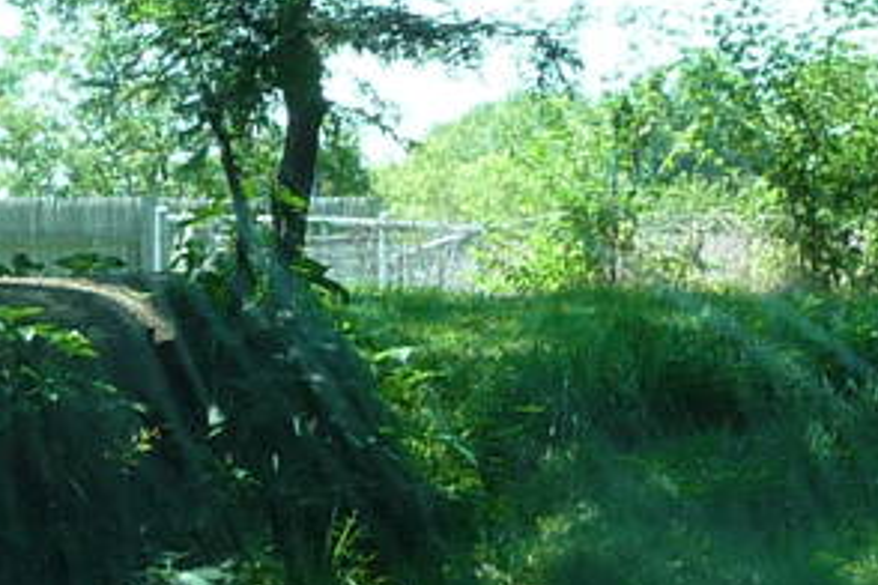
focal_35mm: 181
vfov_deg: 7.6
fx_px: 4414
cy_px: 30
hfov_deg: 11.0
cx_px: -337
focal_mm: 5.3
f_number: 3.5
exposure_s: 1/125
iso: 100
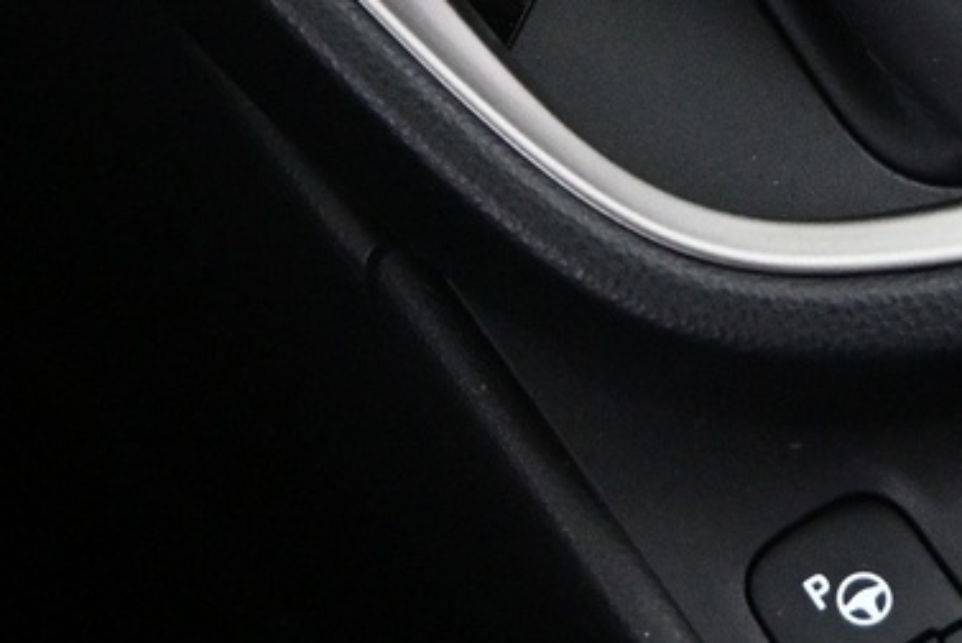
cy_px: -174
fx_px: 2754
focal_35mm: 103
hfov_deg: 19.5
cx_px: 819
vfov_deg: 12.9
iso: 4000
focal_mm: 16
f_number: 3.5
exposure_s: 1/60
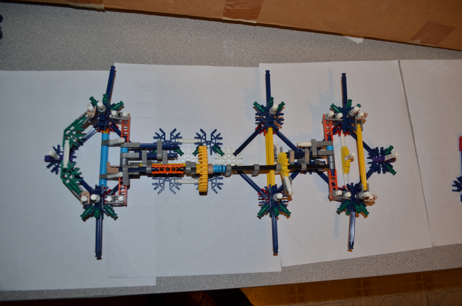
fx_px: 346
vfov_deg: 47.7
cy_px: 153
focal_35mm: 27
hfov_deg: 67.5
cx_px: 231
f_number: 5.6
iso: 200
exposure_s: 1/30
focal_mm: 18
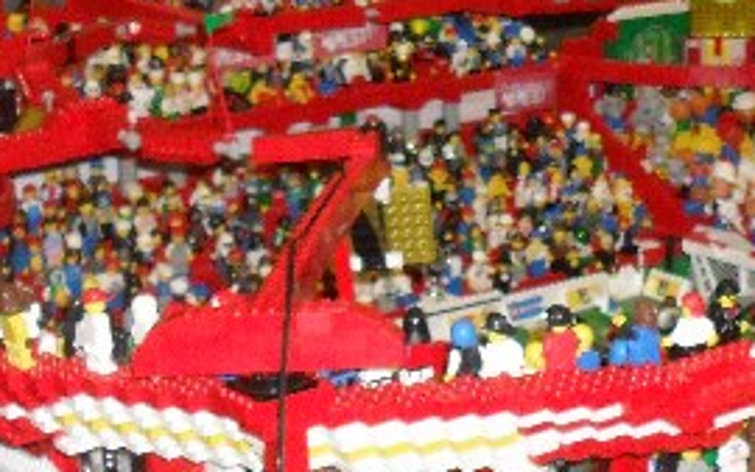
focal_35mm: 110
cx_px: 565
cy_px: 134
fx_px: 2264
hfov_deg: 18.8
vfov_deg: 11.9
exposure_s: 1/45
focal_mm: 6.3
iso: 200
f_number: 3.2
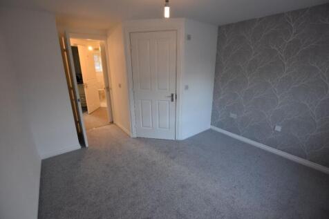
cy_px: 110
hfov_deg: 100.4
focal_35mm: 15
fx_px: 137
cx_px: 164
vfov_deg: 77.3
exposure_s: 1/250
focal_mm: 10
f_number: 3.5
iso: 800
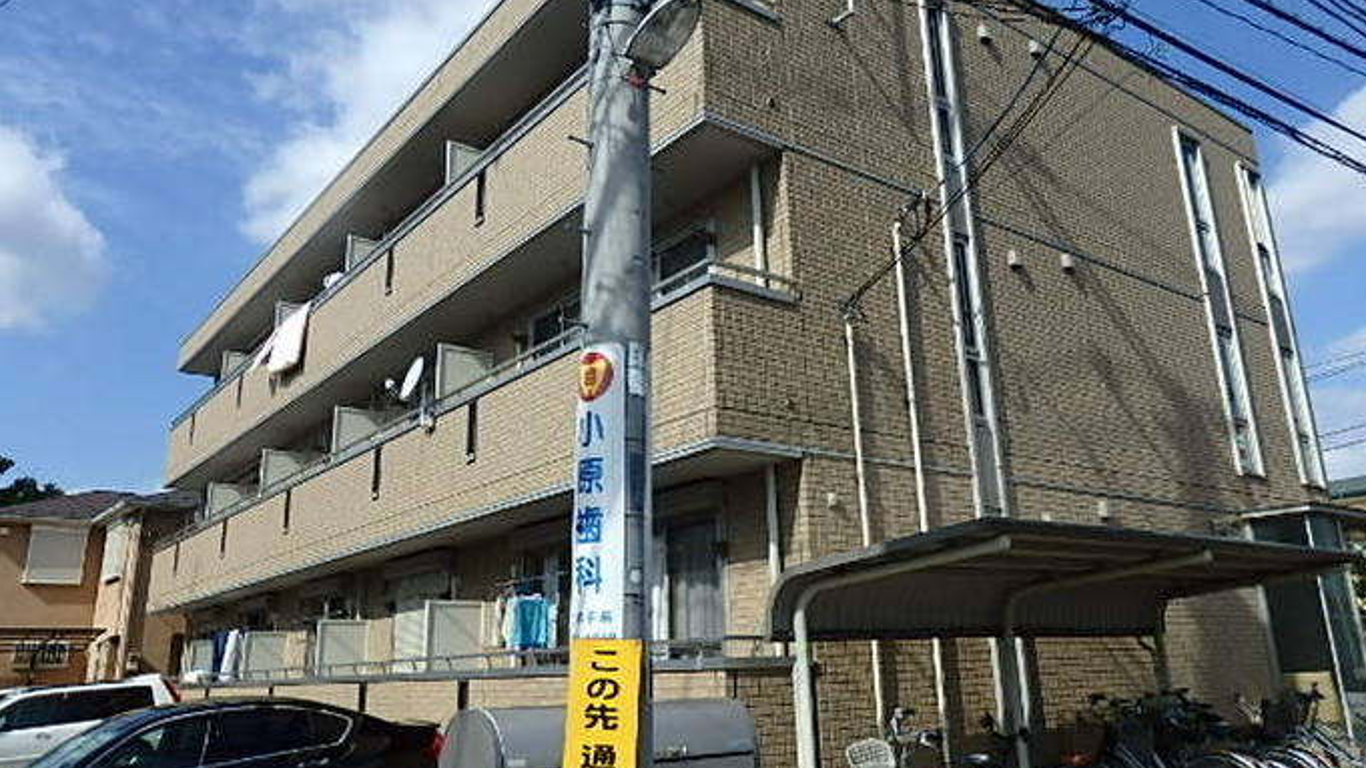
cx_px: 686
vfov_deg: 41.4
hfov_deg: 67.9
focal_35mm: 28
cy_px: 346
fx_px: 1014
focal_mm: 4.5
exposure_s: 1/250
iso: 125
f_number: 8.7
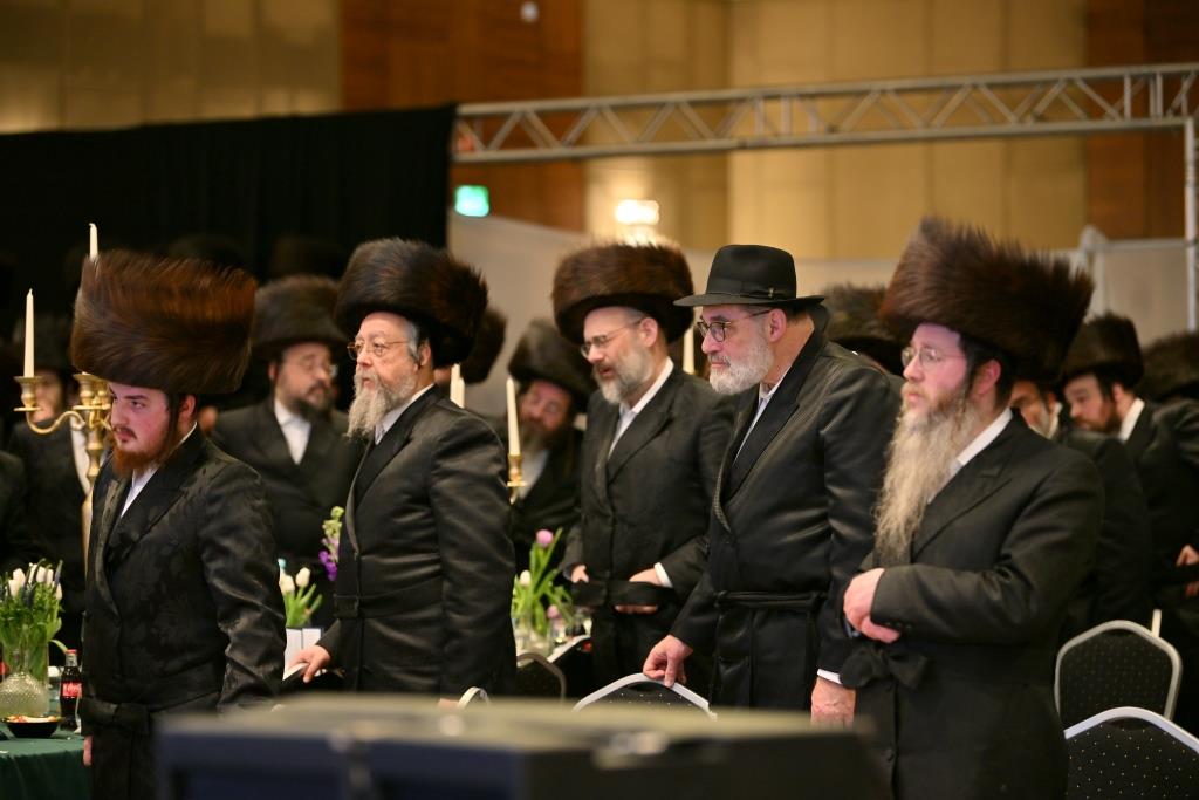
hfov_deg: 16.4
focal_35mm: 125
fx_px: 4163
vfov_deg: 11.0
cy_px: 400
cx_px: 600
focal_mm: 125
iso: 400
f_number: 2.8
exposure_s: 1/80
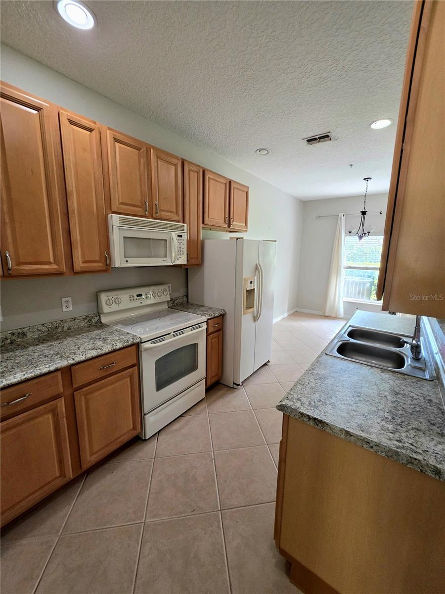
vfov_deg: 106.2
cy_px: 297
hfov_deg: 89.9
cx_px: 222
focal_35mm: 13
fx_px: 223
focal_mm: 2.2
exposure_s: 1/120
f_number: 1.9
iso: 250
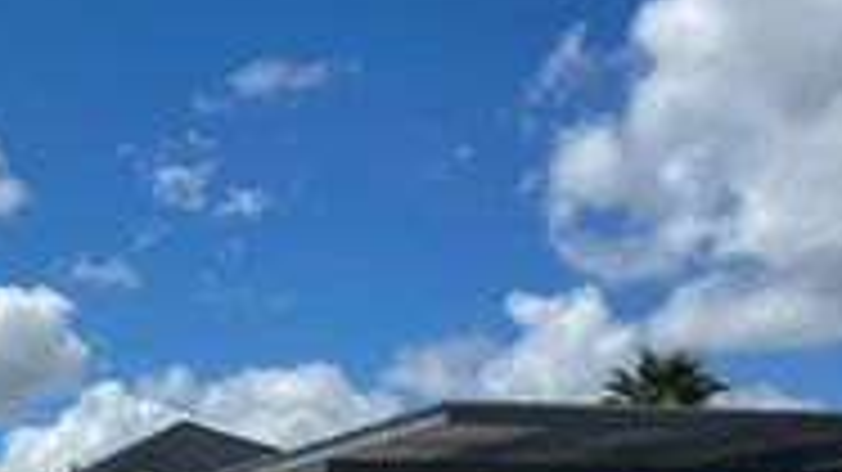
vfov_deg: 16.0
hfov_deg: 26.6
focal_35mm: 73
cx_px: -90
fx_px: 1629
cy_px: 519
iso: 32
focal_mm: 5.1
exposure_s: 1/7407
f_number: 1.6
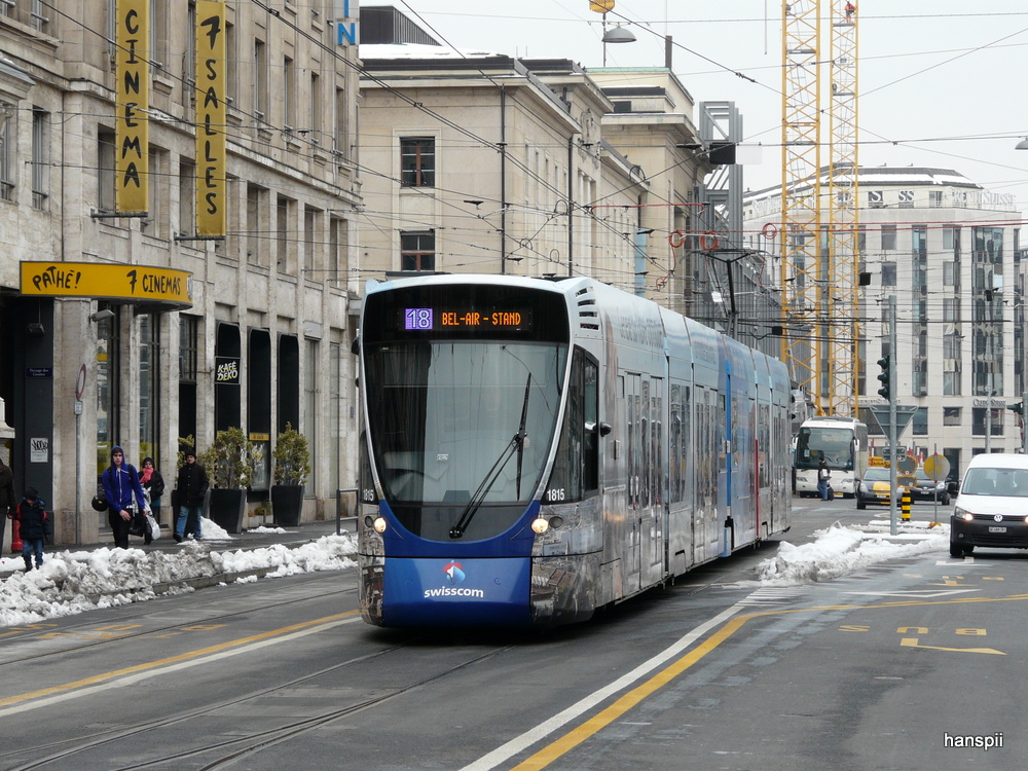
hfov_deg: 14.6
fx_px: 4009
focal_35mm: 135
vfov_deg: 11.0
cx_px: 514
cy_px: 386
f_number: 5
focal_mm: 22.1
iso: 100
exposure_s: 1/250
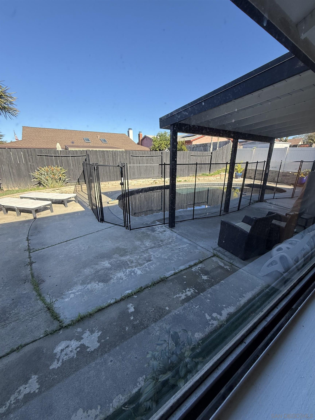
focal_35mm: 14
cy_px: 210
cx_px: 158
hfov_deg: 85.7
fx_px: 170
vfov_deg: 102.1
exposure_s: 1/619
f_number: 2.2
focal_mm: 2.22
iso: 64
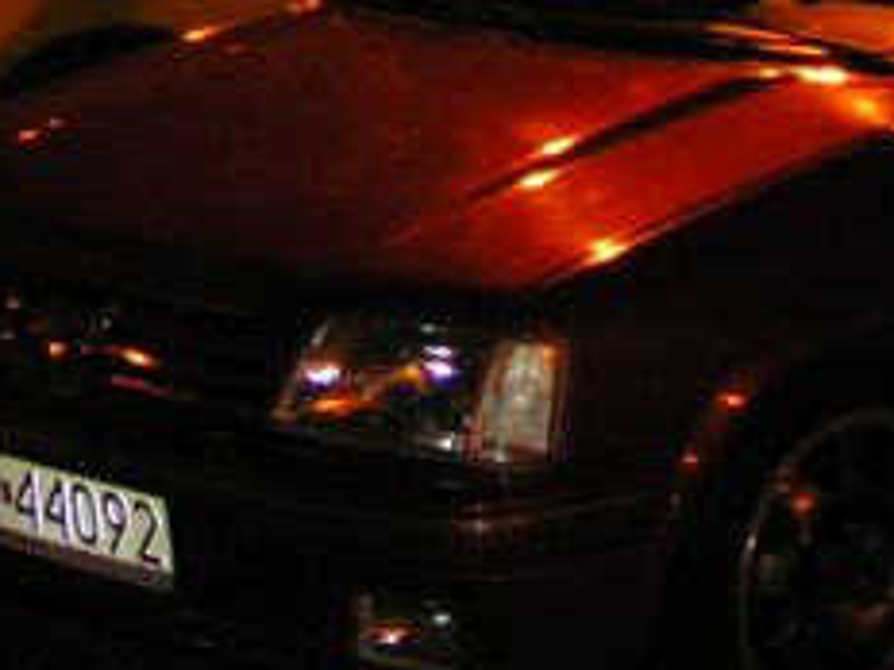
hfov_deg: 15.0
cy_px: -15
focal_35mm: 131
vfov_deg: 11.2
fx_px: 3383
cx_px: 389
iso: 100
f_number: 2.8
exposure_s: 1/2.5
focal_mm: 5.8
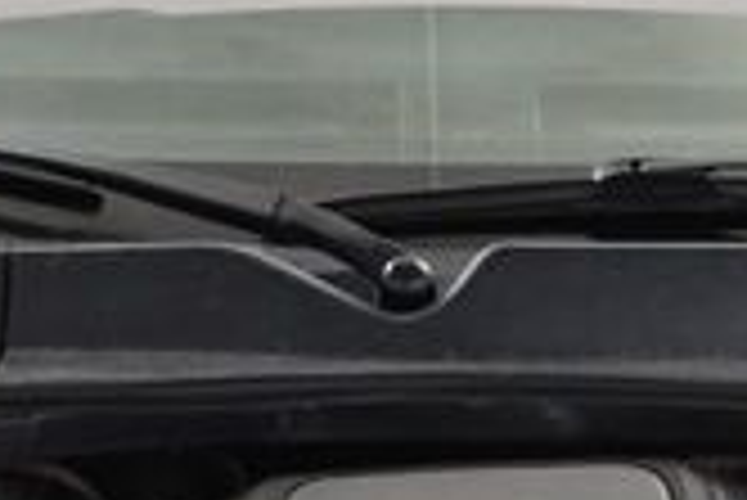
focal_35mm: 139
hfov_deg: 14.7
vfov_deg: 9.5
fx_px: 2887
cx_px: 585
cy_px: 809
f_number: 3.5
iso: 1400
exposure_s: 1/125
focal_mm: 18
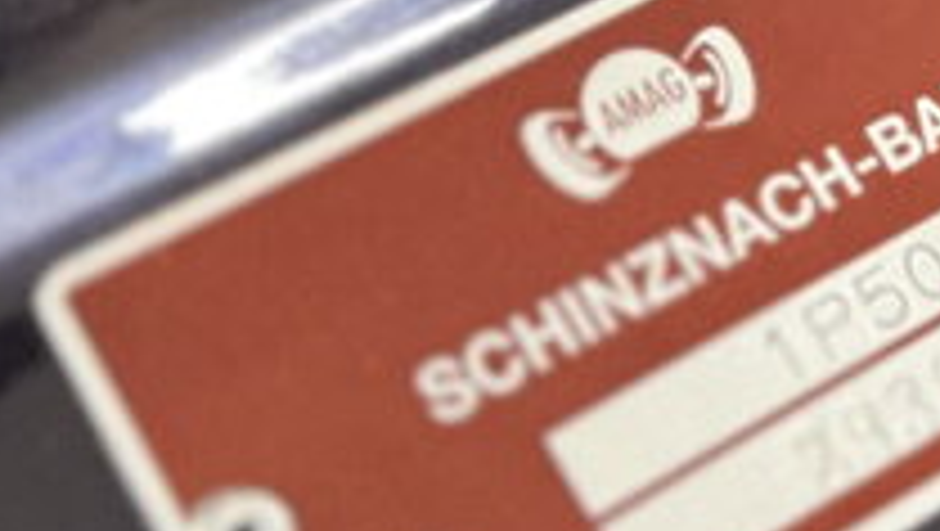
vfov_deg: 9.1
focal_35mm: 128
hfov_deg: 16.3
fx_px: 3193
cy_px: -414
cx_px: 994
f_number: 1.78
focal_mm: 6.76
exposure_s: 1/33
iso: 640
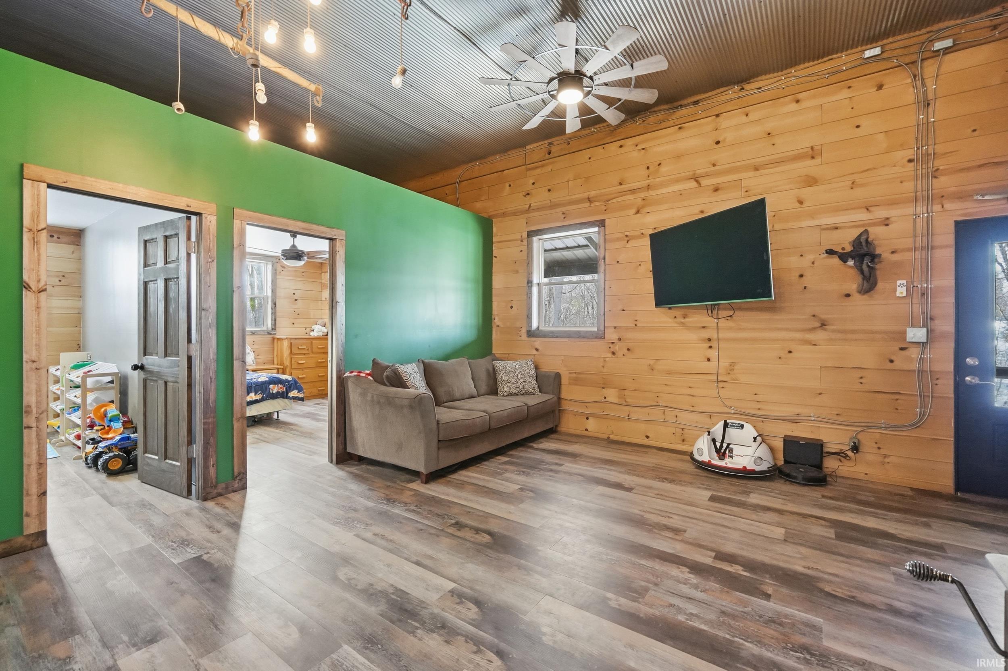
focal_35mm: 15
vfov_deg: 77.3
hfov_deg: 100.4
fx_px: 420
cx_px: 504
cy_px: 336
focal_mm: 10
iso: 800
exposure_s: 1/400
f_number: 4
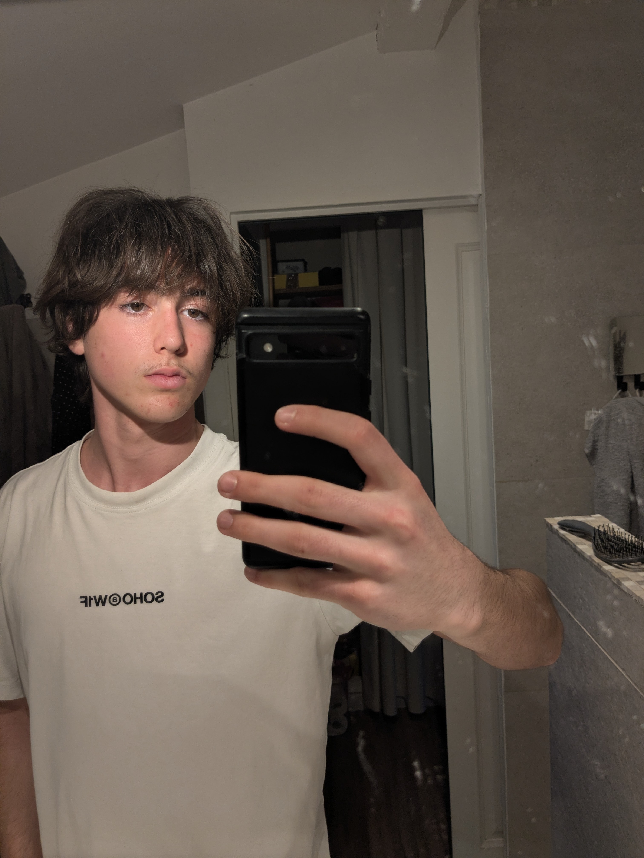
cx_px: 322
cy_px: 429
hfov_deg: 51.4
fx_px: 670
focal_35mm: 27
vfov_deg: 65.3
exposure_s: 1/99.9
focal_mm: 4.38
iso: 82
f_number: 1.73
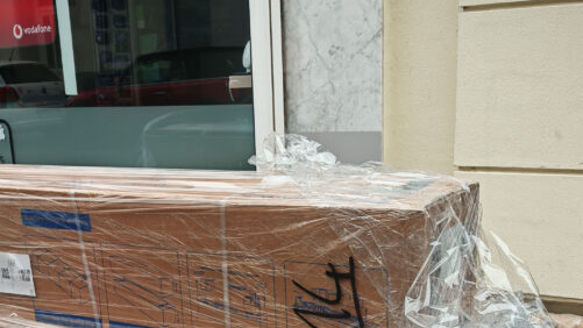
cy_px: 362
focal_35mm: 57
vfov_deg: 20.1
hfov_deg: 36.5
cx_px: 229
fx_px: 881
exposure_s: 1/220
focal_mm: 6.83
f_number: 2
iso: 200
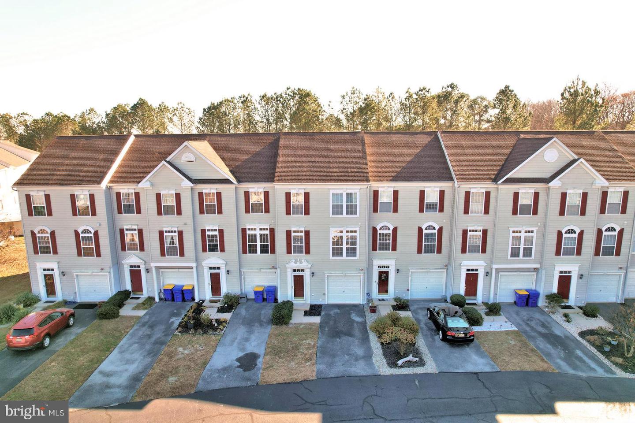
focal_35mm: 22
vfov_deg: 57.2
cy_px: 212
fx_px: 388
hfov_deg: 78.6
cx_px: 318
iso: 100
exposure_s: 1/400
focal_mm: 8.38
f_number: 2.8
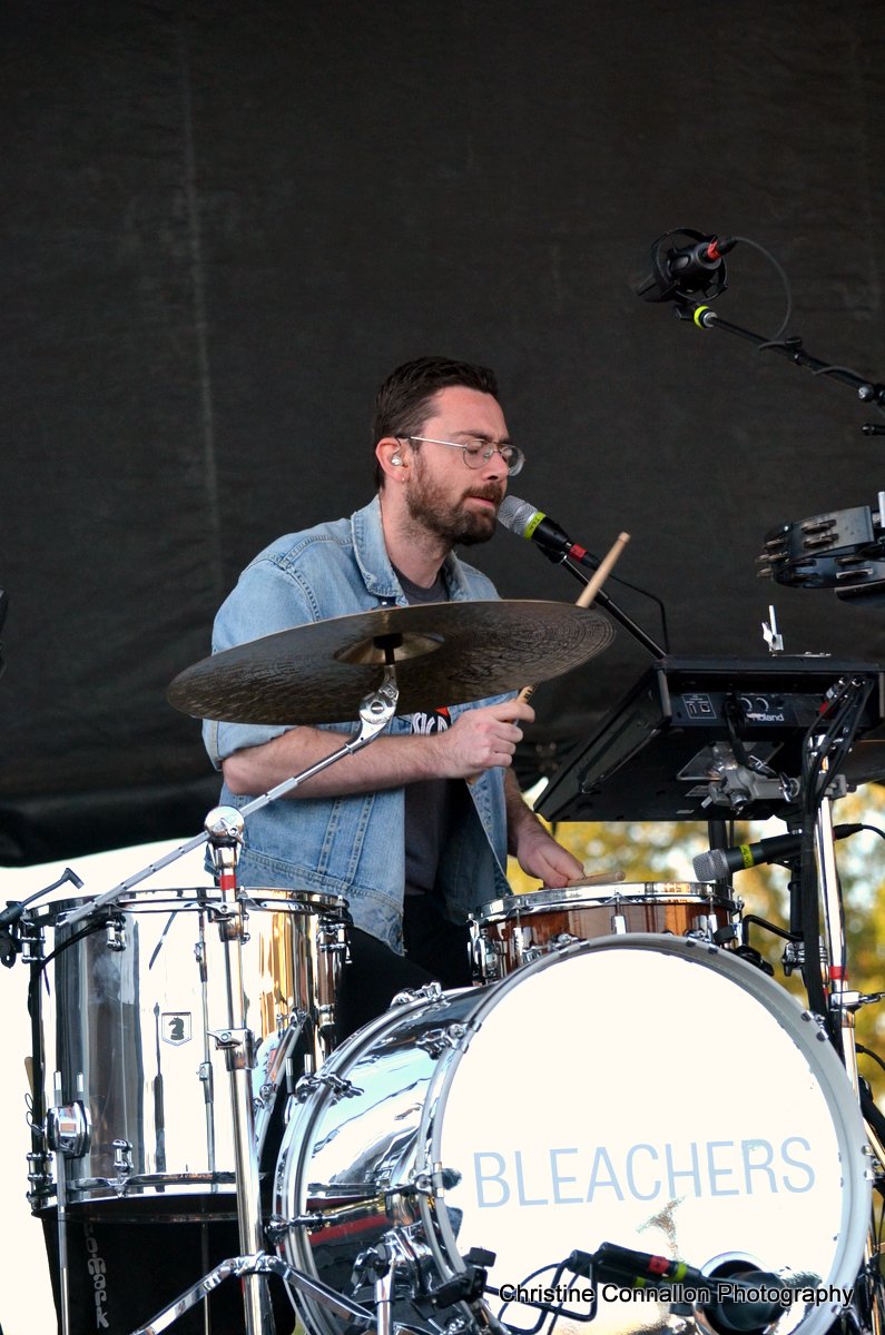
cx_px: 442
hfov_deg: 8.9
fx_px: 5666
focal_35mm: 153
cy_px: 668
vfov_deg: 13.4
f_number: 4.5
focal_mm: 102
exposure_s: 1/500
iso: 800
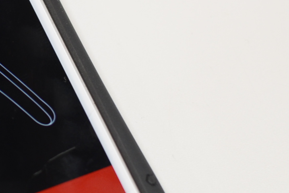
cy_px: 67
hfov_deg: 11.1
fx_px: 1443
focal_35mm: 180
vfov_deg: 7.6
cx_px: -117
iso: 400
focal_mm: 35
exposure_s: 1/60
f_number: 4
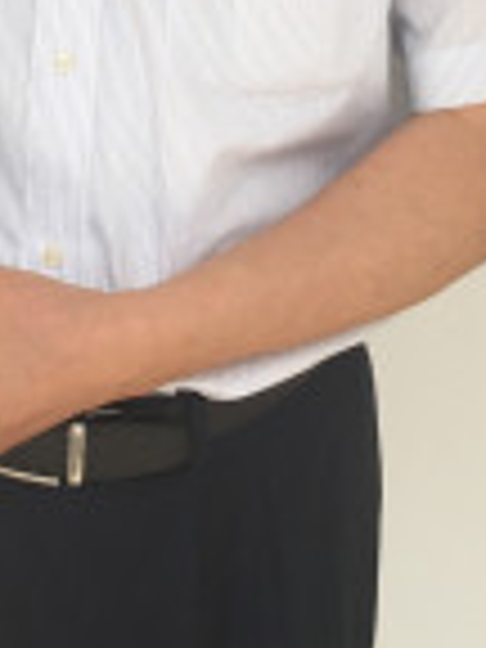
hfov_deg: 15.1
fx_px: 1816
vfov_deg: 18.5
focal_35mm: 97
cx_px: 86
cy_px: -243
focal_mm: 4.15
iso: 32
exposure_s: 1/599
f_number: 2.2
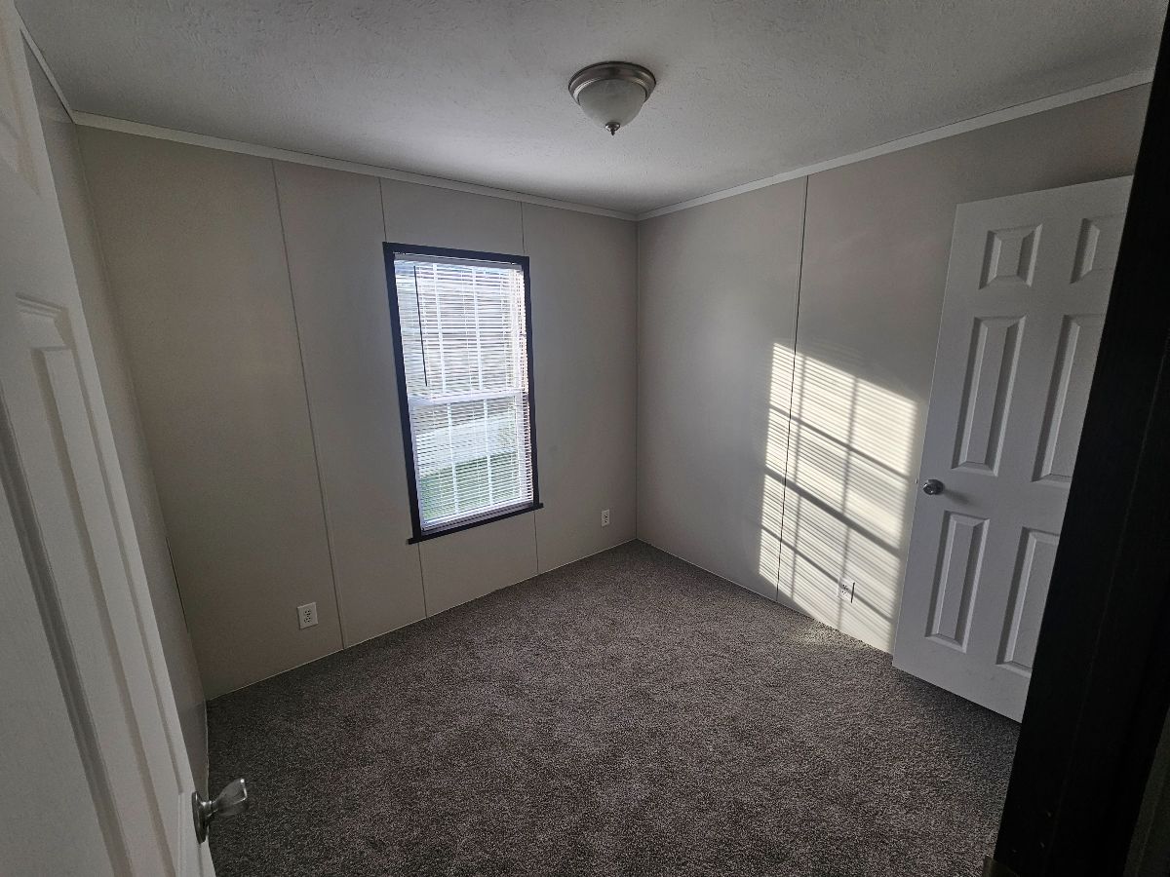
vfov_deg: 89.9
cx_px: 585
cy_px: 438
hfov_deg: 106.2
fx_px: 439
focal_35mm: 13
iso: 100
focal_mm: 2.2
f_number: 2.2
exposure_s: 1/207
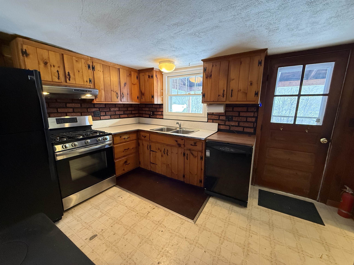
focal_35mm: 14
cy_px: 132
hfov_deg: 102.1
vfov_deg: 85.7
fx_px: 143
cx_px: 177
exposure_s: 1/60
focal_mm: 2.22
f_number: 2.2
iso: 500
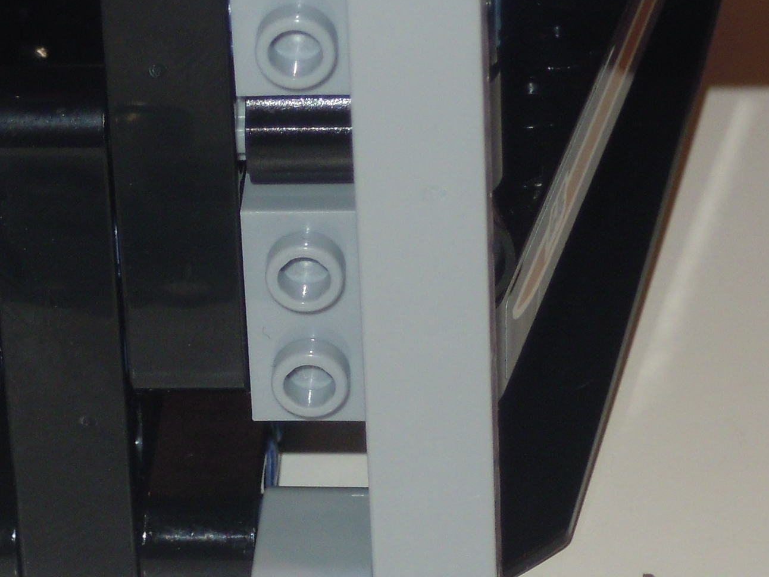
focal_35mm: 195
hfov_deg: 10.1
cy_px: 489
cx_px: -29
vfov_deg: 7.6
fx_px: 4332
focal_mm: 11.2
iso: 100
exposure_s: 1/40
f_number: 4
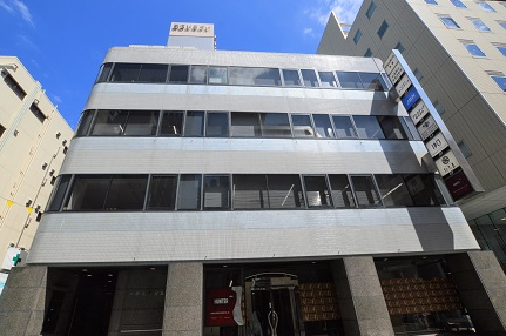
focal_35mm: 16
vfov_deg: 73.5
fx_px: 225
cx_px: 239
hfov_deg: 96.7
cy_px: 174
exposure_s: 1/500
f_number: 11
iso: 400
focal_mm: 10
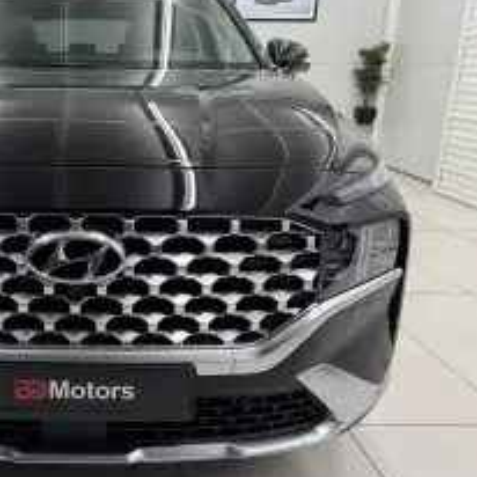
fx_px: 577
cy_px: 227
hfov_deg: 42.4
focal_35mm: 37
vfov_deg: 44.9
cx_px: 79
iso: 160
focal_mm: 6.76
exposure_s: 1/50
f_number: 1.78
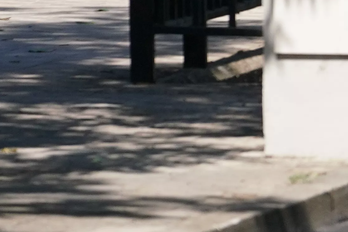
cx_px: 1035
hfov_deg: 1.4
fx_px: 13876
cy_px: -322
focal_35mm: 1436
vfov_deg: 1.0
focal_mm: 200
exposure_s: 1/5000
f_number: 2.8
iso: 400
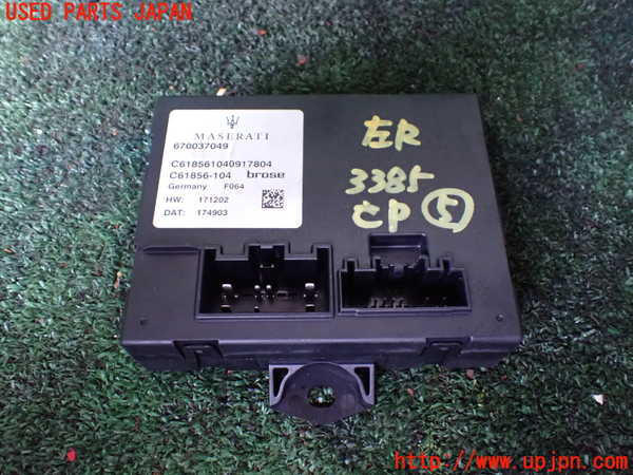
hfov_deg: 60.0
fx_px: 549
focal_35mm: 30
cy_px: 238
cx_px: 316
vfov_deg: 46.8
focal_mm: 5.4
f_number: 2.3
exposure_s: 1/30
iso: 1250
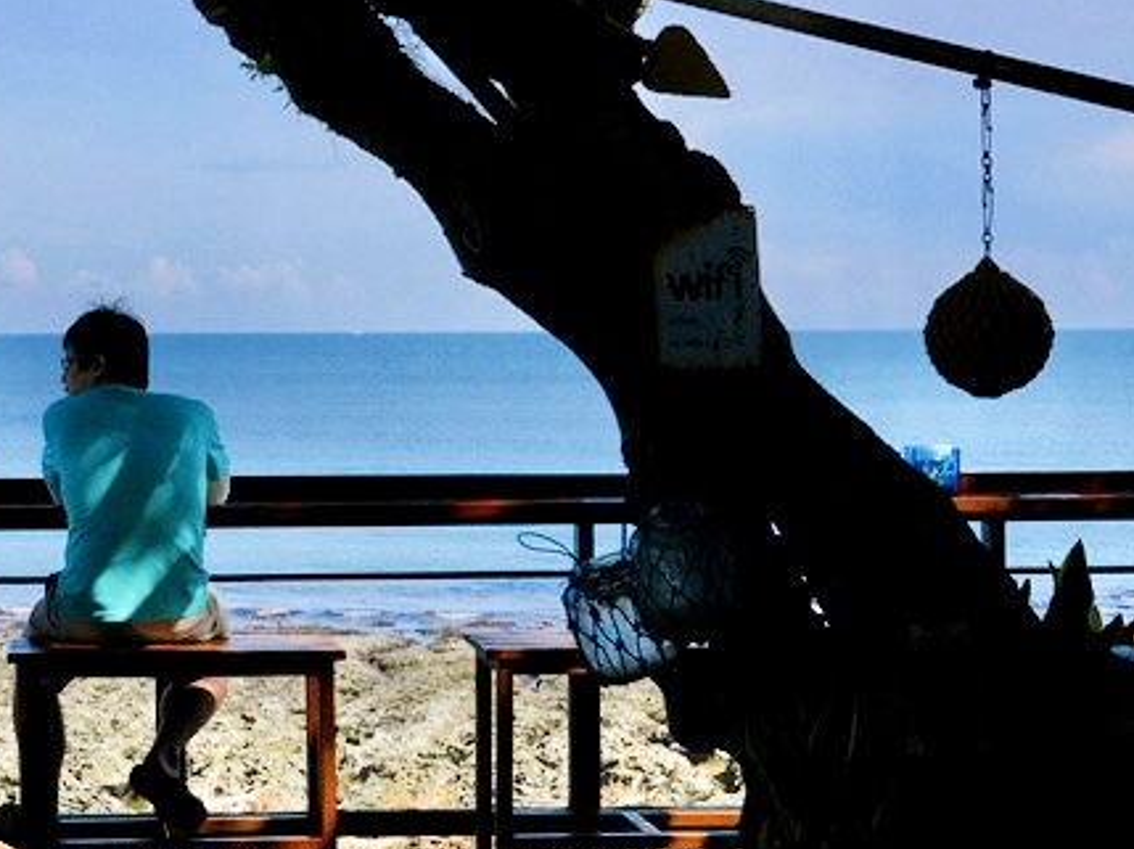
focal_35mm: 85
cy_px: 284
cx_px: 90
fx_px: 2782
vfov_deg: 17.3
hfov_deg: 22.4
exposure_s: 1/5000
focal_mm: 37
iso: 6400
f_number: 13
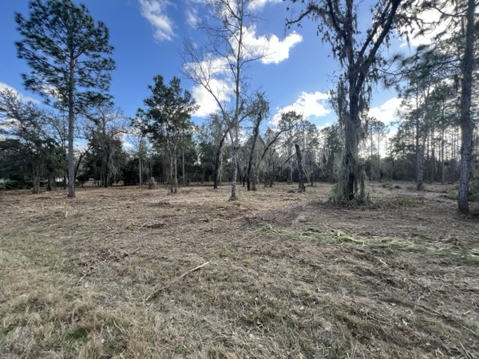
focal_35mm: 13
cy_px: 180
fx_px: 180
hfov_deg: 106.2
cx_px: 240
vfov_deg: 89.9
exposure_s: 1/247
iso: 32
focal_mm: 1.57
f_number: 1.8
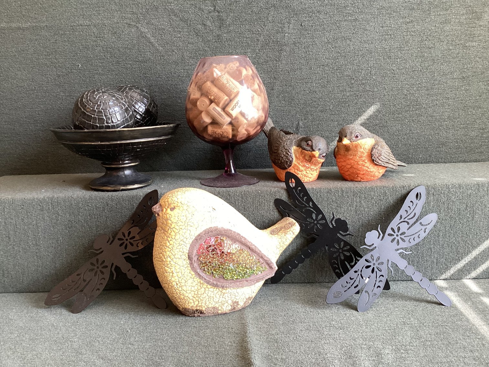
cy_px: 184
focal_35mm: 31
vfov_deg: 45.4
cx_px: 244
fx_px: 438
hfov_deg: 58.3
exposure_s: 1/50
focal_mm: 3.3
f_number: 2.4
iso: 160
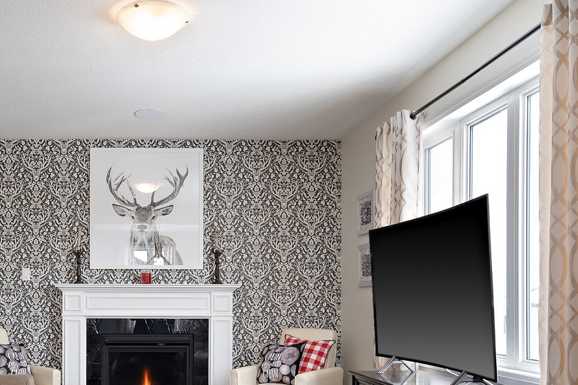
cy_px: 301
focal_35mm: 39
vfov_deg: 33.3
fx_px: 626
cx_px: 150
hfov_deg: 47.8
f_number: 8
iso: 640
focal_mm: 16
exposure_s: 1/15
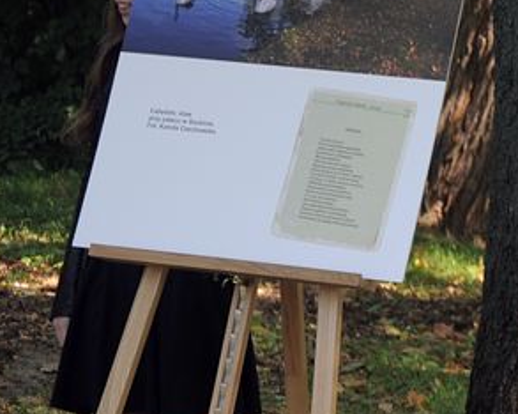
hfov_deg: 8.1
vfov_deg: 6.5
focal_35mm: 237
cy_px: 47
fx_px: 3631
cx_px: 659
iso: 400
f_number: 5
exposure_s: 1/160
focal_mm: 58
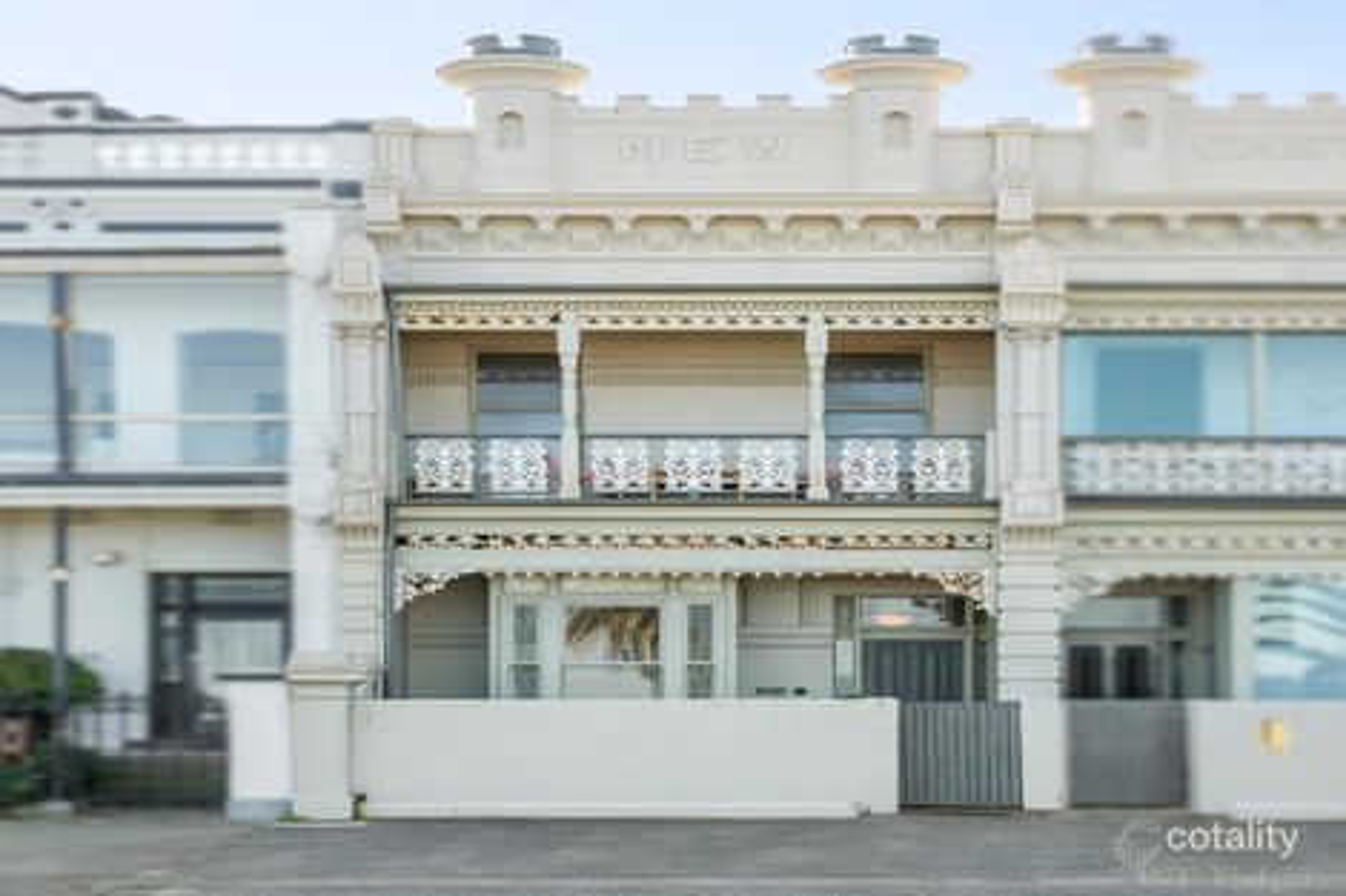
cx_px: 673
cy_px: 448
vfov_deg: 35.9
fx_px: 1383
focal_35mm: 37
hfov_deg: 51.9
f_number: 11
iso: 400
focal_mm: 37
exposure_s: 1/160
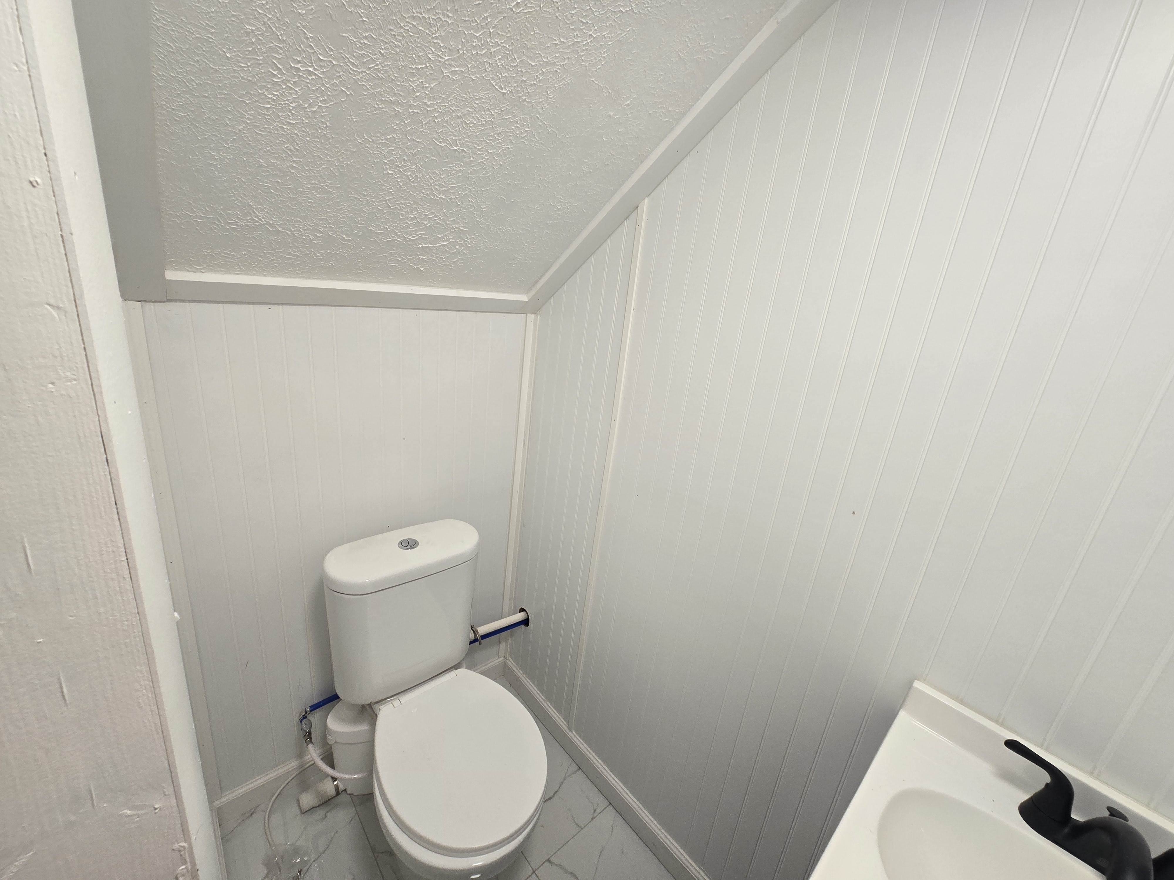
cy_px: 440
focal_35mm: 13
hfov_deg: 106.2
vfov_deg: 89.9
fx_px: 441
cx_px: 587
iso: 80
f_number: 2.2
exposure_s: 1/60
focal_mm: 2.2
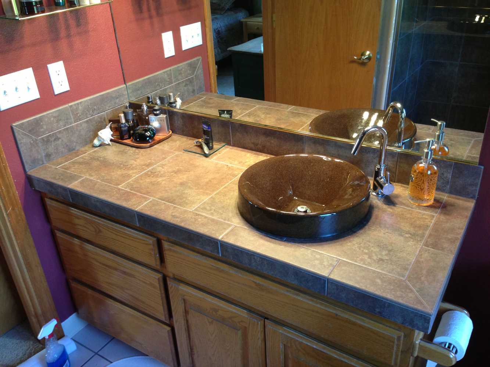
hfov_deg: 55.3
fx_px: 467
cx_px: 245
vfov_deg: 43.0
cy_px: 184
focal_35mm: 33
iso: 125
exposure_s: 1/20
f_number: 2.4
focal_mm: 4.13
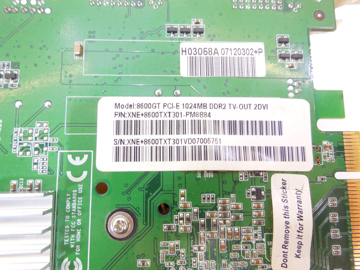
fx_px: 260
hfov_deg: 69.4
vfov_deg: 54.9
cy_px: 135
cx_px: 180
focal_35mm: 25
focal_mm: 4.5
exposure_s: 1/30
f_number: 3.1
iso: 160
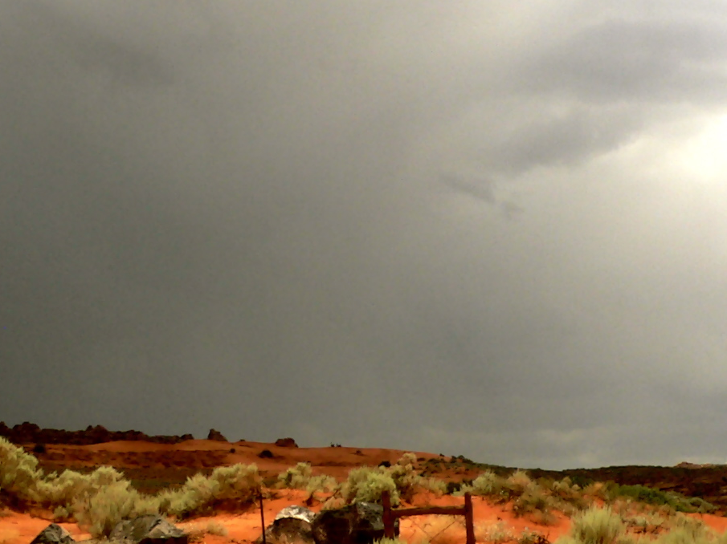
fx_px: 1637
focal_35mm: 78
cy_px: 272
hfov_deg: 25.0
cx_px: 393
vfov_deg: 18.9
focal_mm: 4.6
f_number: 5.6
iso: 80
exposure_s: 1/400
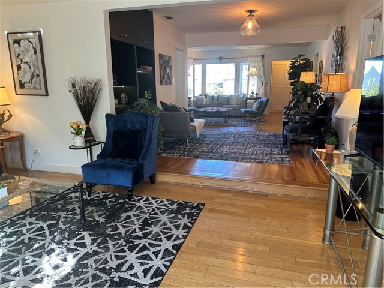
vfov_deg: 56.8
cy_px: 144
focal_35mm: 24
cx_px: 192
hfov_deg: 71.6
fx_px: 266
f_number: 1.78
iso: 125
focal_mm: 6.86
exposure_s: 1/120
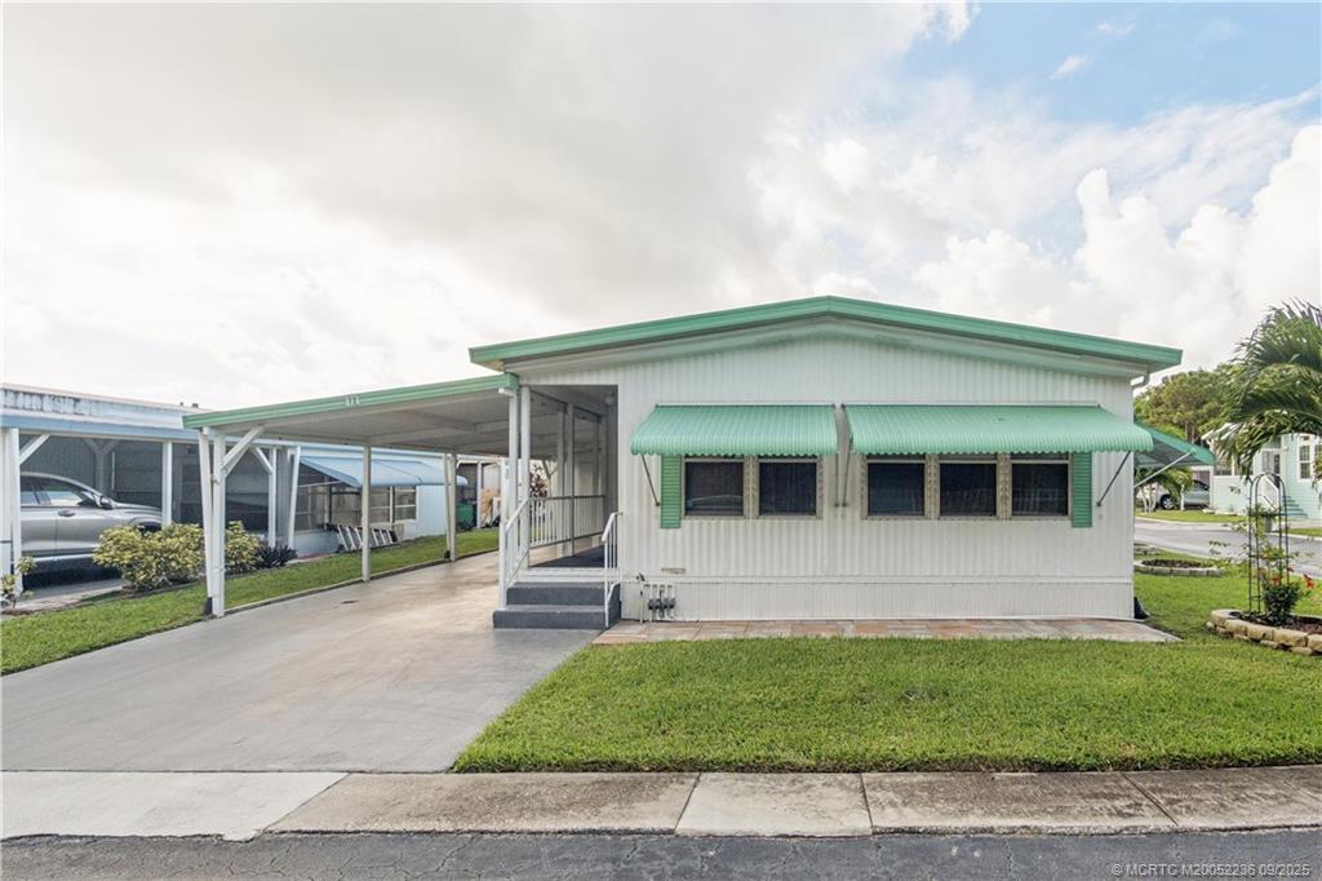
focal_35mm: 18
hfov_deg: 90.0
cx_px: 661
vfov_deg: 67.3
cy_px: 440
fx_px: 661
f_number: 9
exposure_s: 1/320
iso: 200
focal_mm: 12
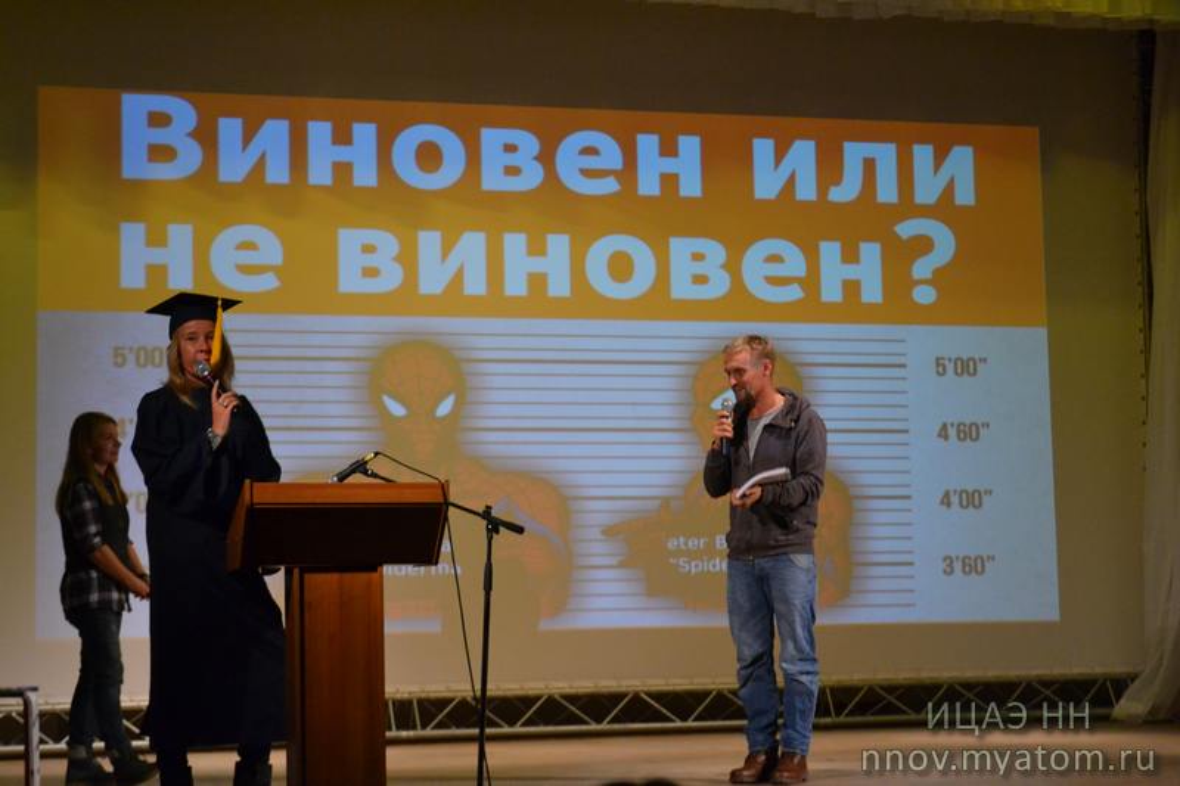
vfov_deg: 18.9
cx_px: 590
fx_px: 2359
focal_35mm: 72
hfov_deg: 28.1
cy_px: 393
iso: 2200
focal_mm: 48
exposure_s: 1/60
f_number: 5.3
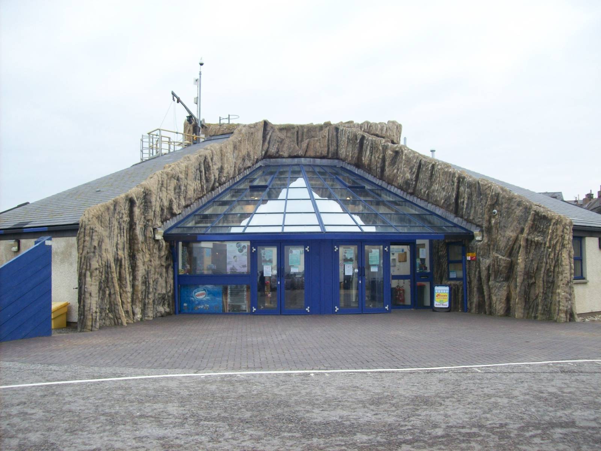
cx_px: 300
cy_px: 226
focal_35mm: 36
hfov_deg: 51.4
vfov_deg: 39.7
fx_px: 625
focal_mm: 6
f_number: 2.7
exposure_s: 1/145
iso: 80
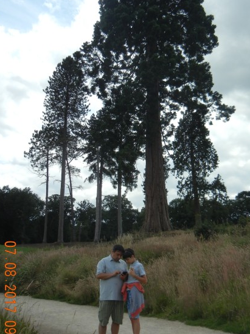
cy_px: 151
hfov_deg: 34.2
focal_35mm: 42
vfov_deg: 44.8
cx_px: 149
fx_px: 405
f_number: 7
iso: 160
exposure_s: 1/443
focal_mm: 5.4
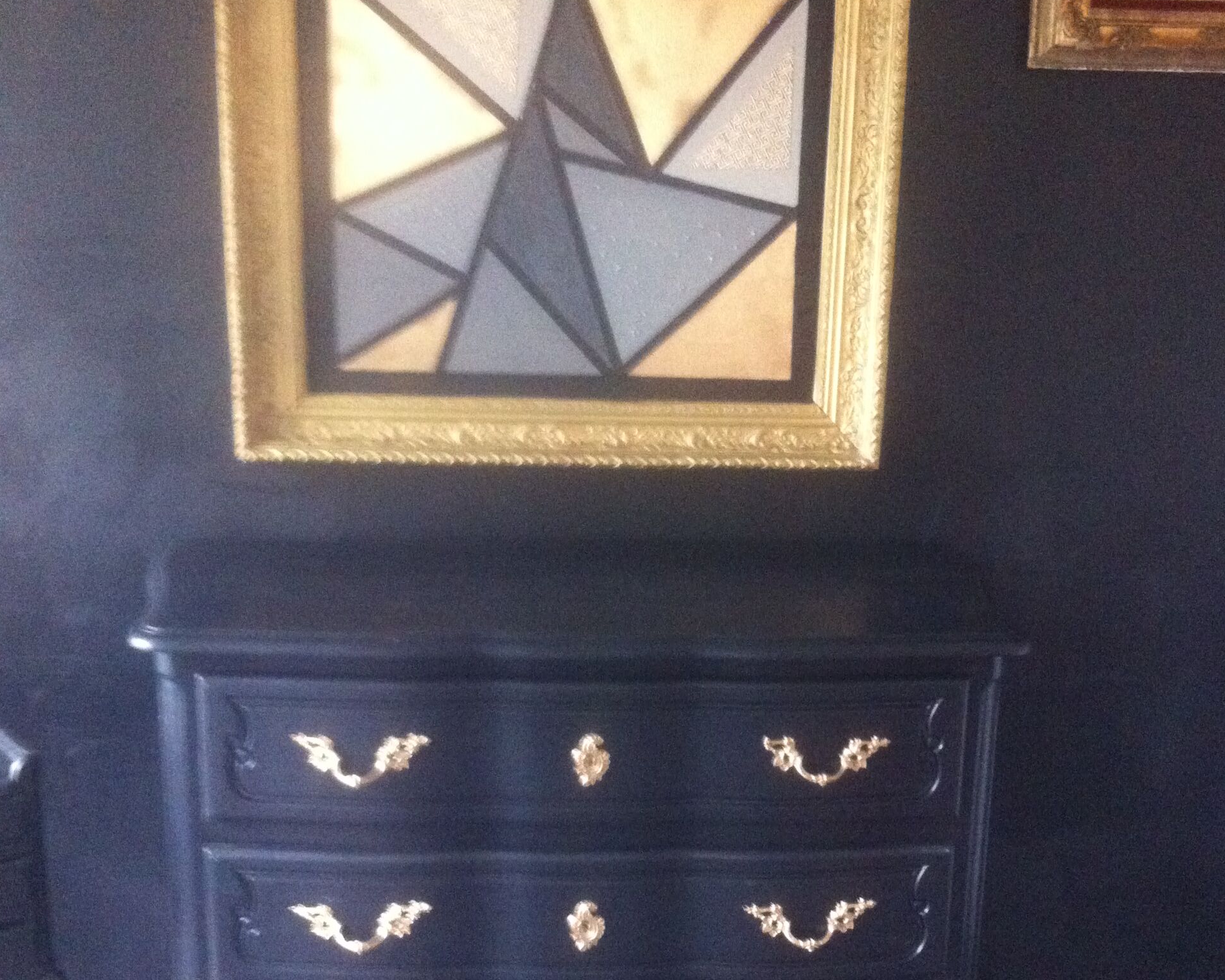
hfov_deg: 40.3
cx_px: 614
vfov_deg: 32.5
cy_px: 635
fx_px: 1668
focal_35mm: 46
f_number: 2.8
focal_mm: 3.85
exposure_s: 1/17
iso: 640
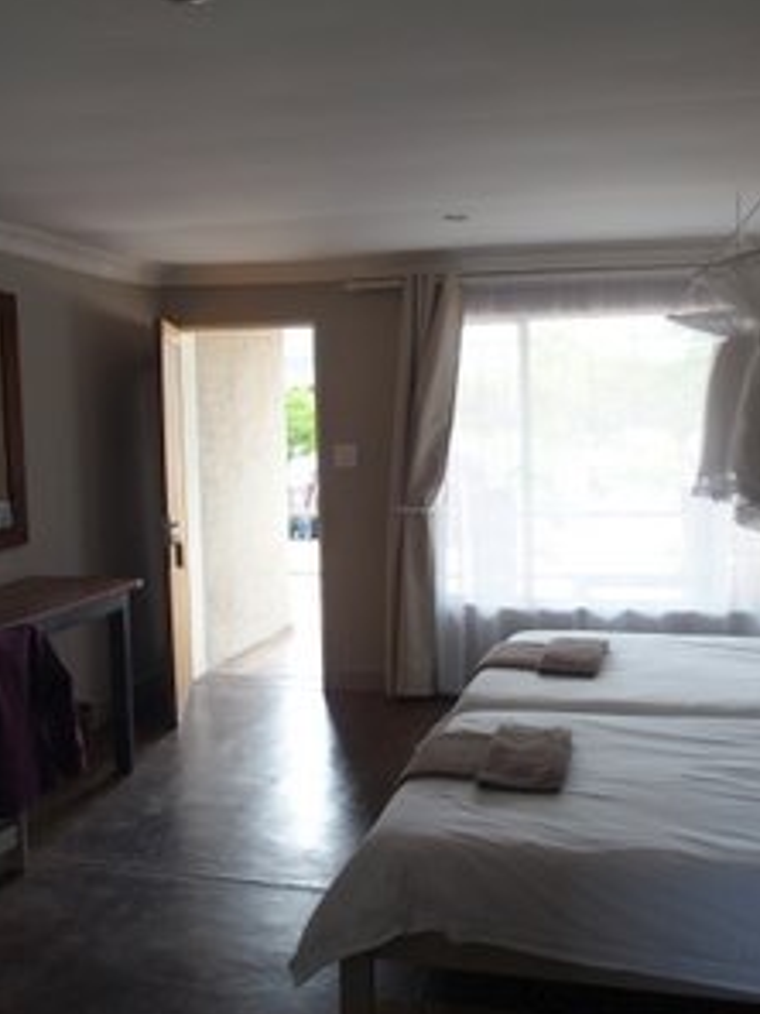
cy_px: 480
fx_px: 995
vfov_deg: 53.9
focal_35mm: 34
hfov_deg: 41.7
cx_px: 431
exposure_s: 1/60
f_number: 2.8
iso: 160
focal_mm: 6
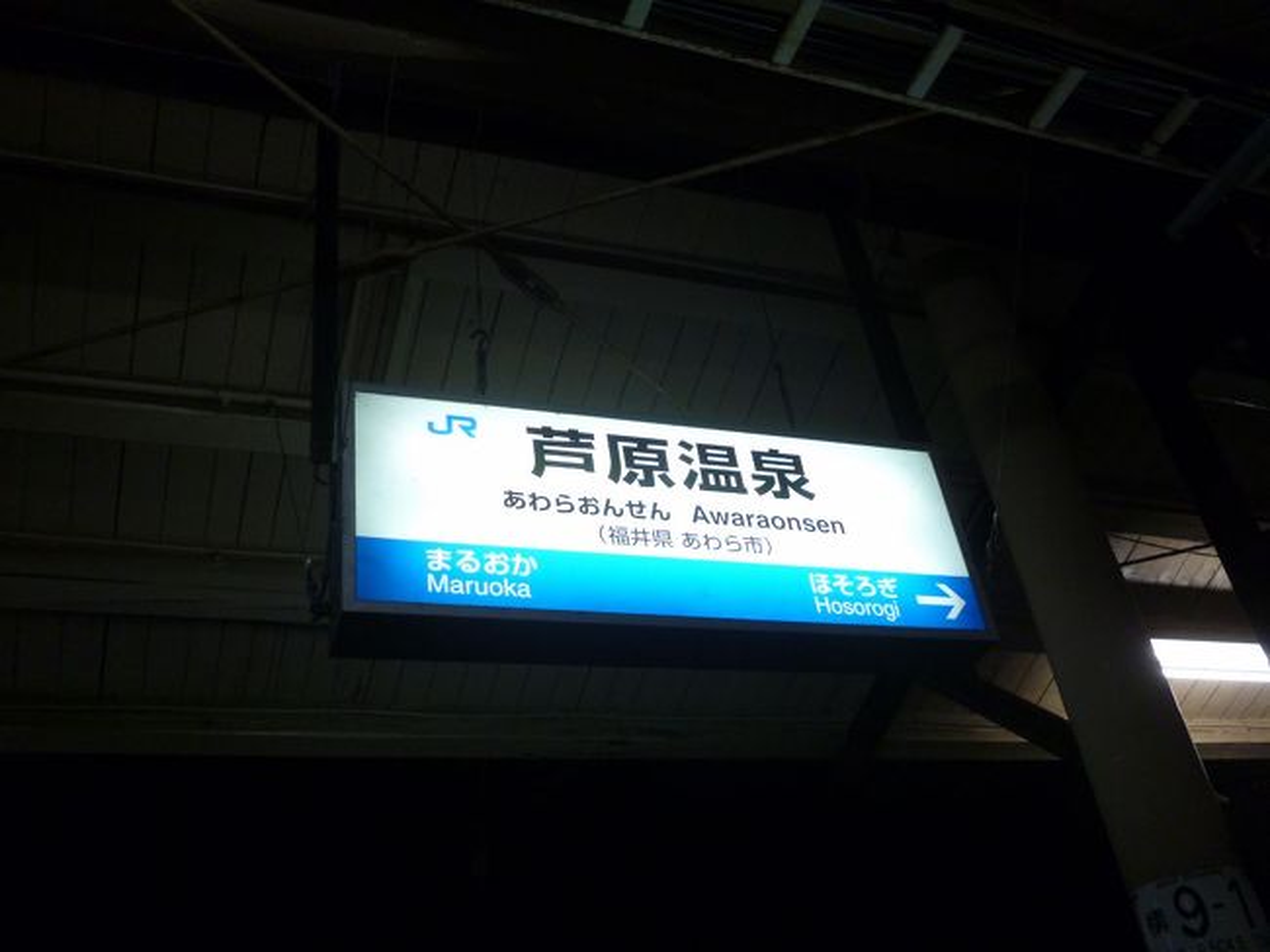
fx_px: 1174
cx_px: 635
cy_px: 476
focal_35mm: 32
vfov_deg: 44.1
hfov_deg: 56.8
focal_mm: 5.7
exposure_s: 1/60
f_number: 2.9
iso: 250
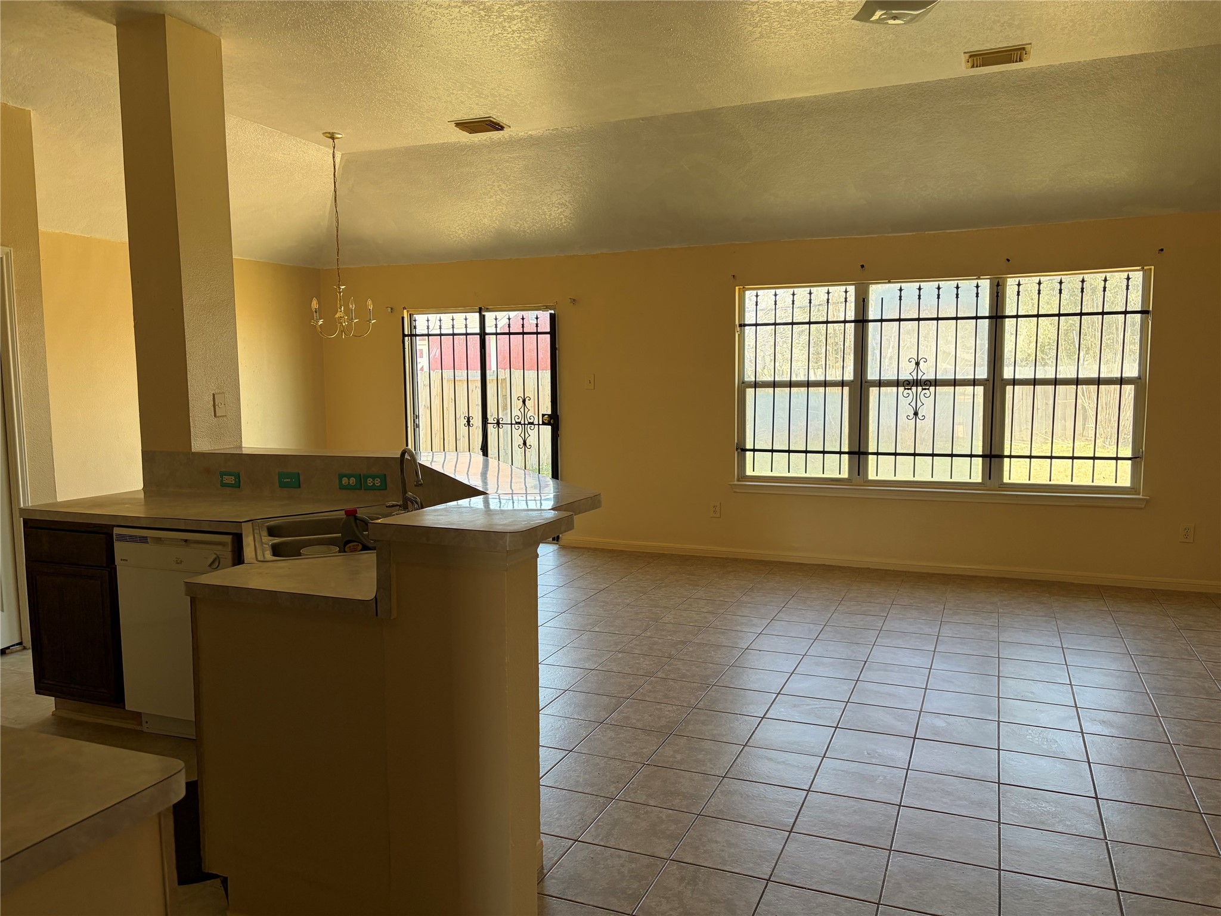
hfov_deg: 67.3
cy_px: 458
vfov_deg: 53.1
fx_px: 917
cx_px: 610
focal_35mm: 26
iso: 80
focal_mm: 5.96
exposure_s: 1/122
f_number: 1.6
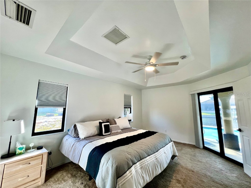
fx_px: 94
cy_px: 94
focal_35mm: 13
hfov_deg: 106.2
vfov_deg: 89.9
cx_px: 126
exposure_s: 1/120
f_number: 1.8
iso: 160
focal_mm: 1.57
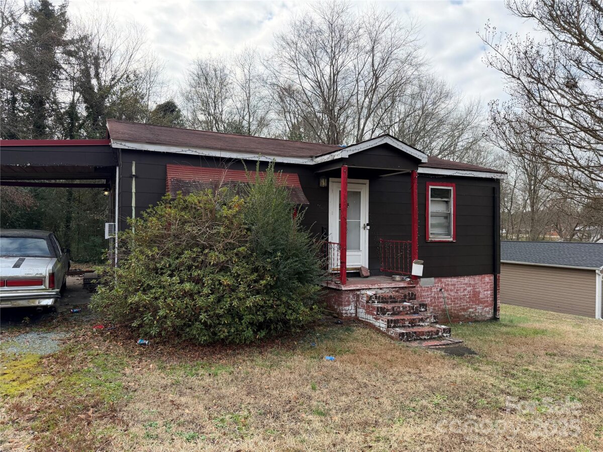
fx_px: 418
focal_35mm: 24
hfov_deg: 71.6
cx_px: 302
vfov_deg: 56.8
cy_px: 226
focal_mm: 6.76
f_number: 1.78
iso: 100
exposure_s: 1/1770
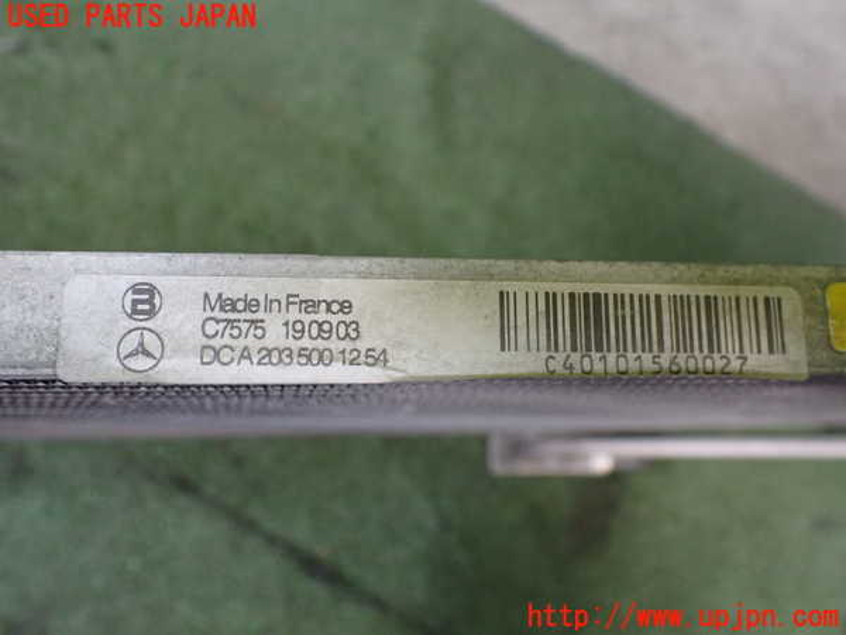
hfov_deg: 60.0
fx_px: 733
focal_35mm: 30
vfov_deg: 46.8
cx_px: 423
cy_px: 318
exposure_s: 1/125
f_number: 2.3
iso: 640
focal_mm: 5.4
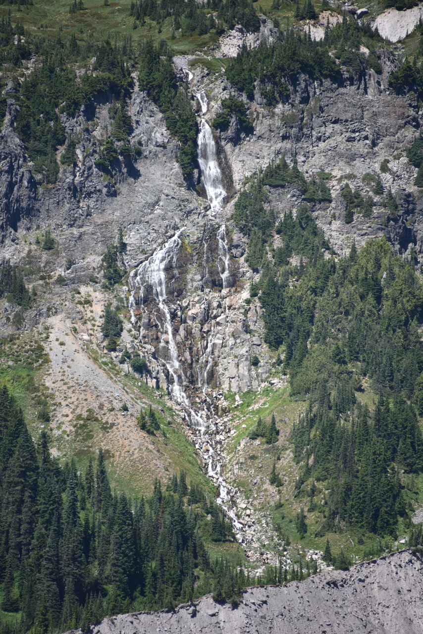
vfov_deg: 6.9
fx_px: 5284
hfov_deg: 4.6
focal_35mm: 300
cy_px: 317
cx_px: 212
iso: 200
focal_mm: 300
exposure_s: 1/640
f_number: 5.6
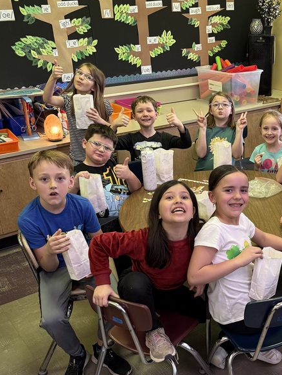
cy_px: 243
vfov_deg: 44.3
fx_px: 456
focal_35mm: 42
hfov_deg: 33.2
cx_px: 232
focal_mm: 6.76
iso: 250
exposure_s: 1/60
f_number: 1.78
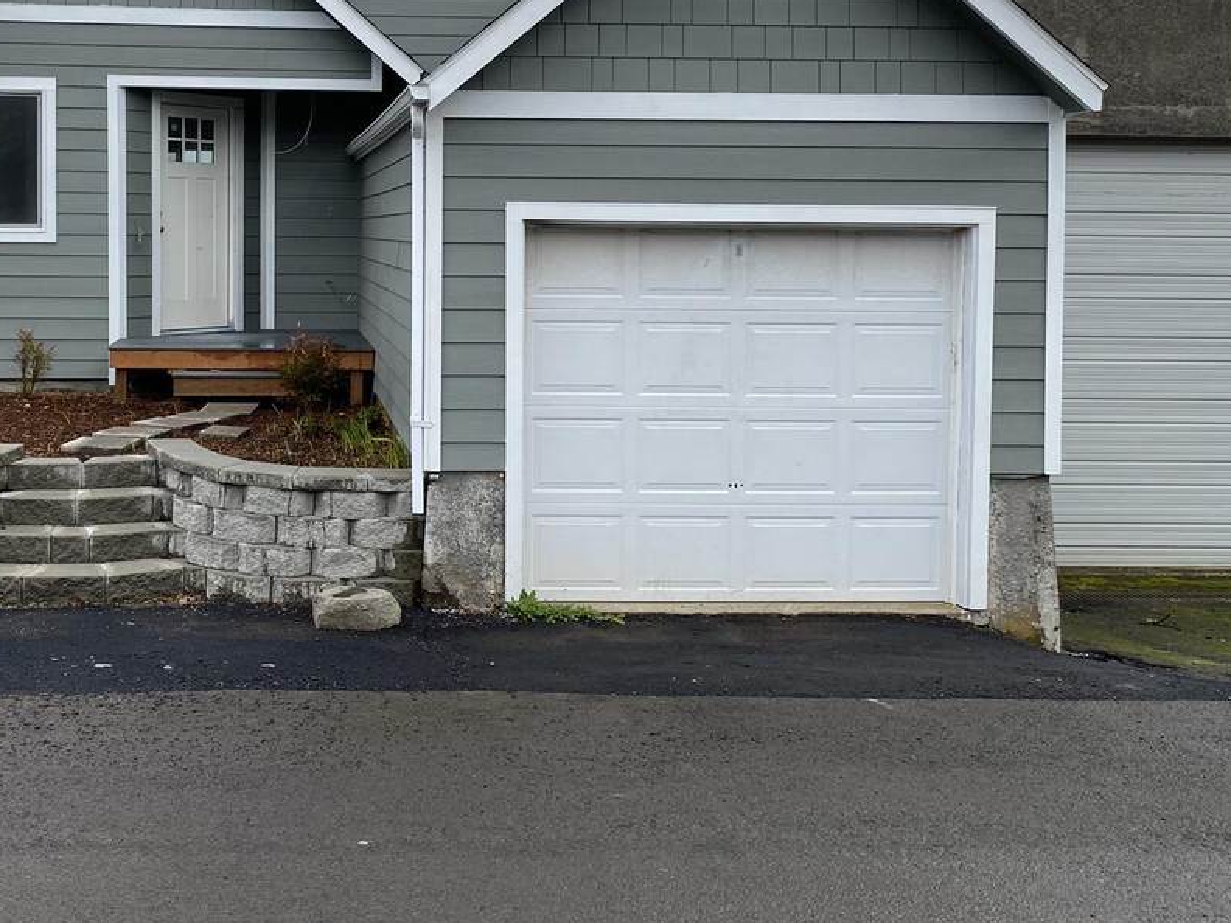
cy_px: 242
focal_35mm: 42
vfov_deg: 33.7
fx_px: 1494
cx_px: 333
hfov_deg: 43.6
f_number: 1.8
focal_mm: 4.25
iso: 32
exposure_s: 1/1316
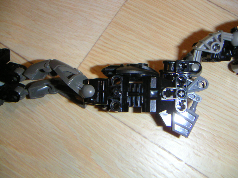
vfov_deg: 36.8
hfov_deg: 47.9
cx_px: 119
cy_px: 89
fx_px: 268
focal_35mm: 39
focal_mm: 5.1
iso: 200
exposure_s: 1/45
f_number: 6.7
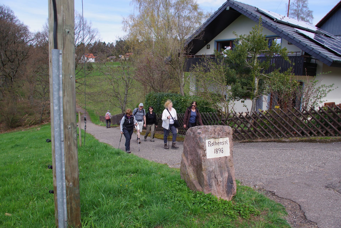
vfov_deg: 47.9
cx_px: 170
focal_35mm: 27
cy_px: 114
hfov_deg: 67.4
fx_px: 256
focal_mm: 18
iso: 200
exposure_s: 1/250
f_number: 7.1
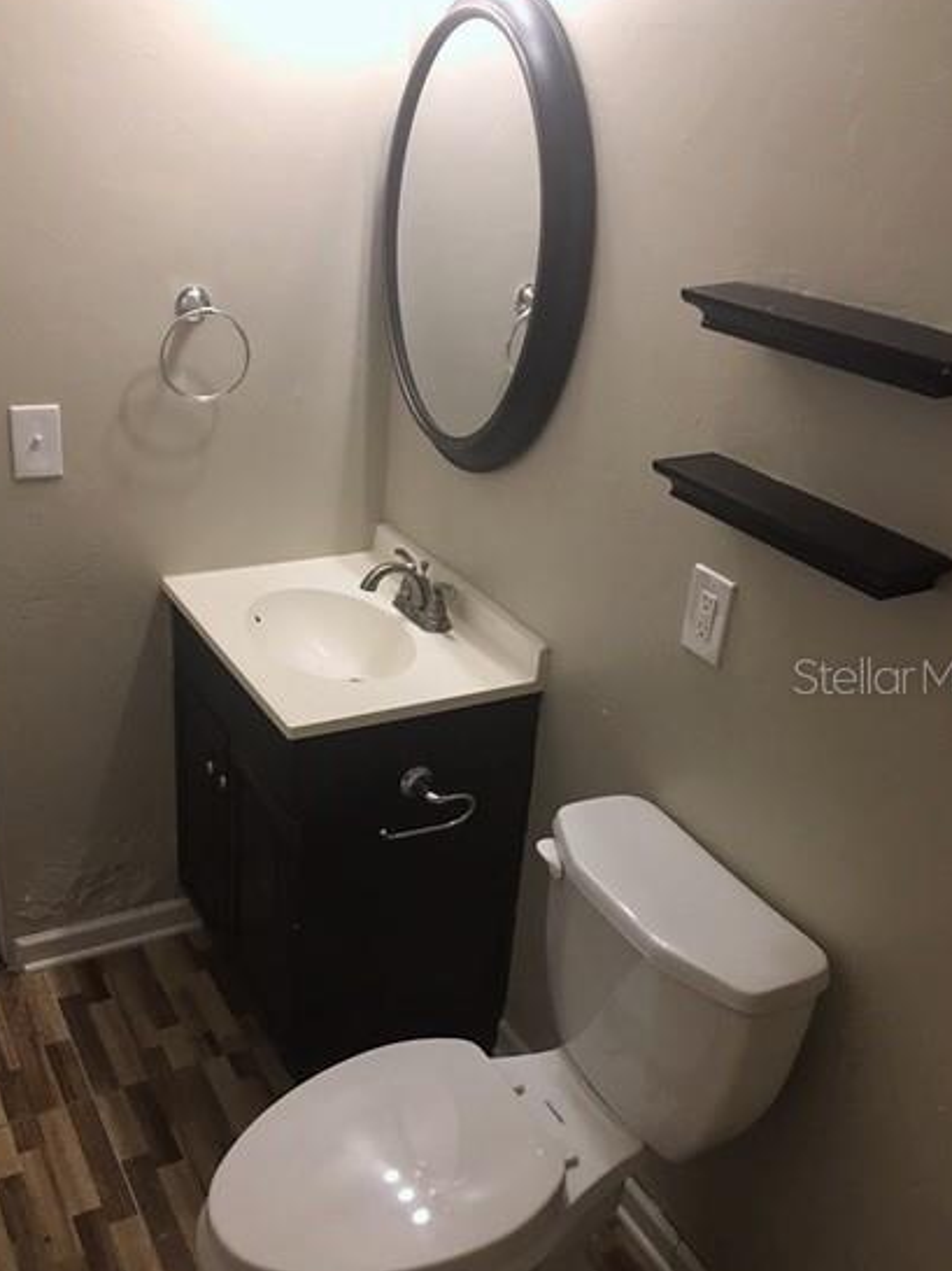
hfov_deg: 41.8
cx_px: 454
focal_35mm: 34
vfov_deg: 53.9
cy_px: 675
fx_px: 1248
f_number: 2.2
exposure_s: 1/30
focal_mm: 4.15
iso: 40
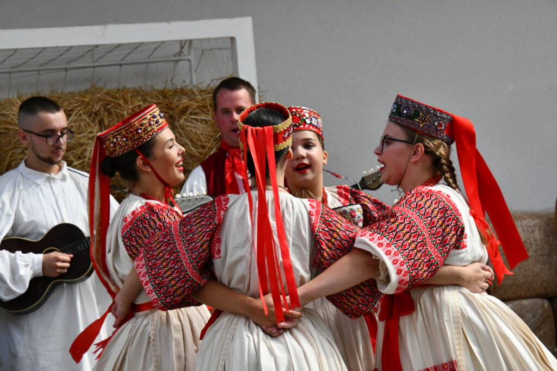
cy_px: 186
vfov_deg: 7.9
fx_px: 2692
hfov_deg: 11.8
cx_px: 278
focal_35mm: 174
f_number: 9
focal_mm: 116
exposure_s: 1/320
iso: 3200
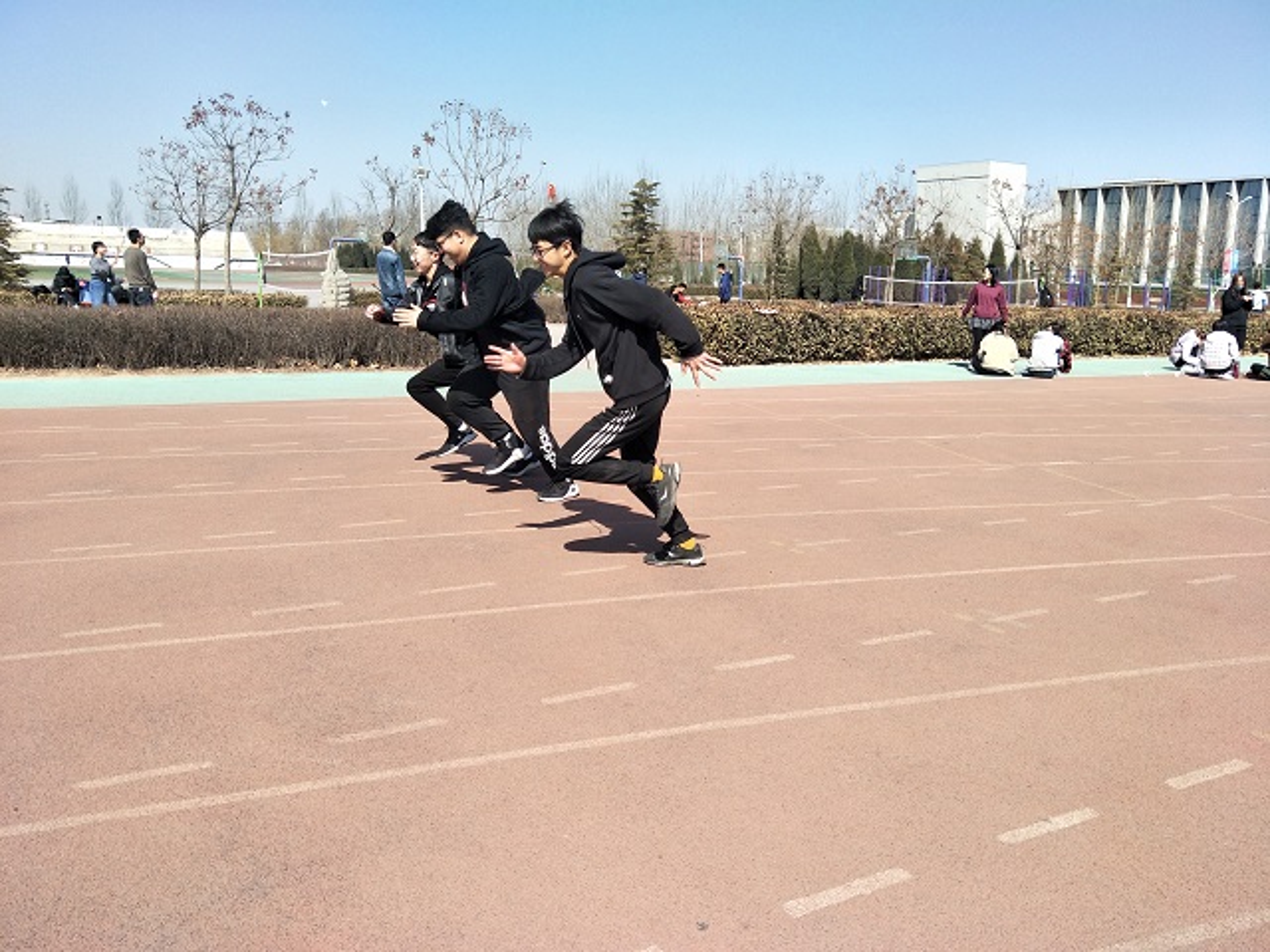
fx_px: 881
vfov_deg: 56.8
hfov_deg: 71.6
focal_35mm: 24
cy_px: 476
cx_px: 635
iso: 33
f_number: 1.7
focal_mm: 4.1
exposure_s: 1/1135
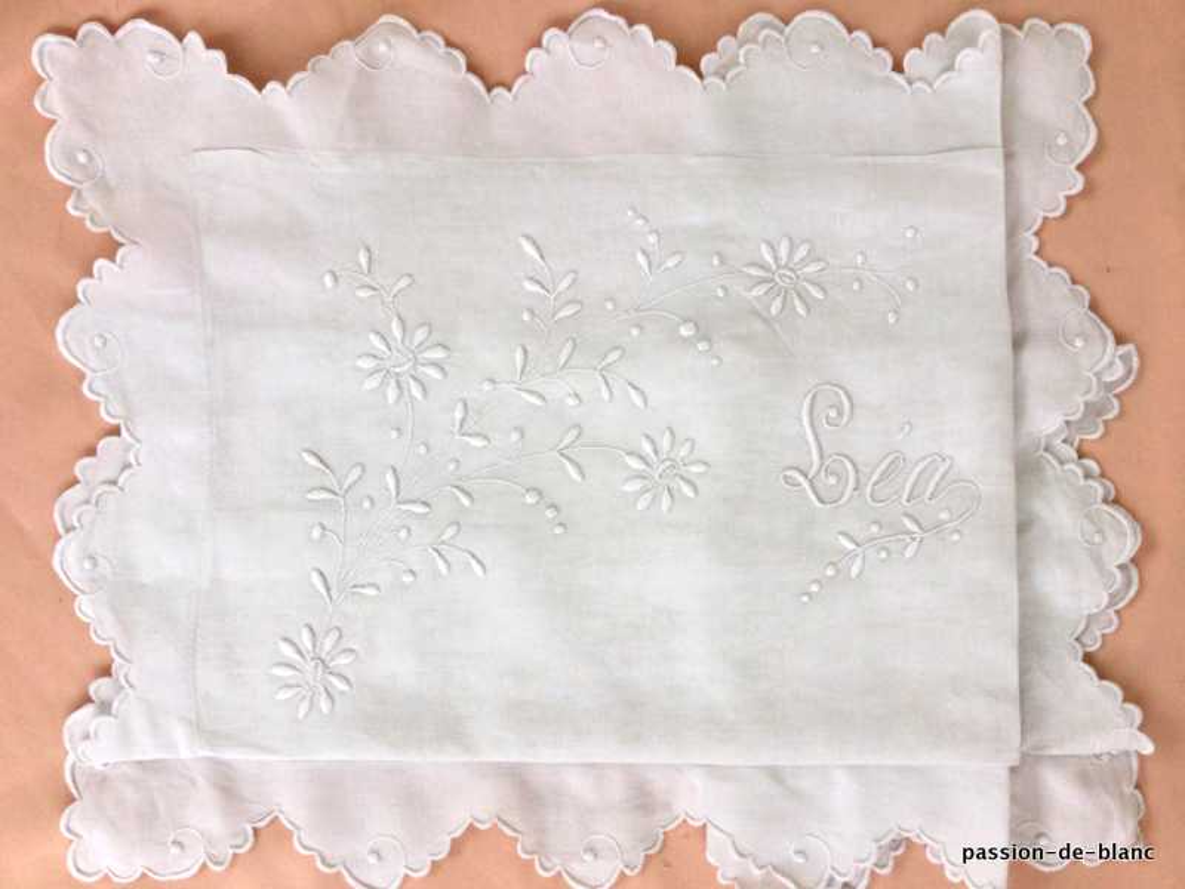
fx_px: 1061
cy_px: 444
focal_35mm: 31
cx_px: 592
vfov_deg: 45.4
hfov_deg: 58.4
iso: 40
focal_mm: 3.3
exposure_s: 1/100
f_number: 2.4
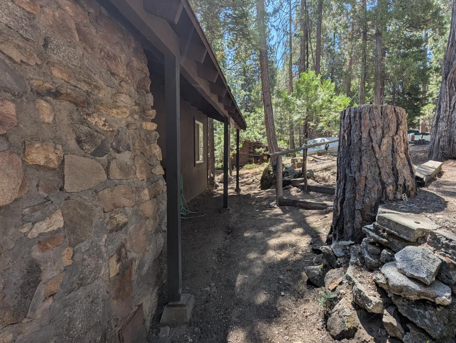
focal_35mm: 16
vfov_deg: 78.0
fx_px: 211
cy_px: 156
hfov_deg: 92.8
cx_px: 280
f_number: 2.2
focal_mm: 1.95
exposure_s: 1/551
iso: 40
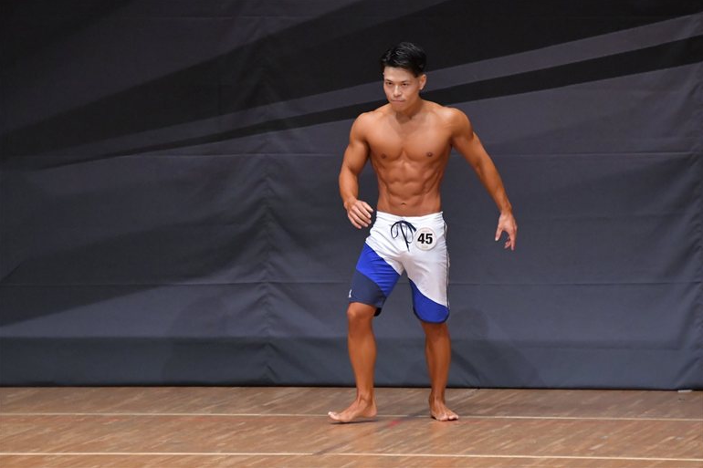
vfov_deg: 4.3
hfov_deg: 6.5
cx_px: 352
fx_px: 6189
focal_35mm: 317
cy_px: 234
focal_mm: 210
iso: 6400
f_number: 5.6
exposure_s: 1/400
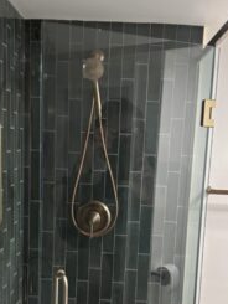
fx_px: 447
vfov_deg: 36.8
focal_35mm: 51
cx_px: 113
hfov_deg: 28.6
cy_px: 217
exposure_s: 1/60
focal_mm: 5.96
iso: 400
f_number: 1.6
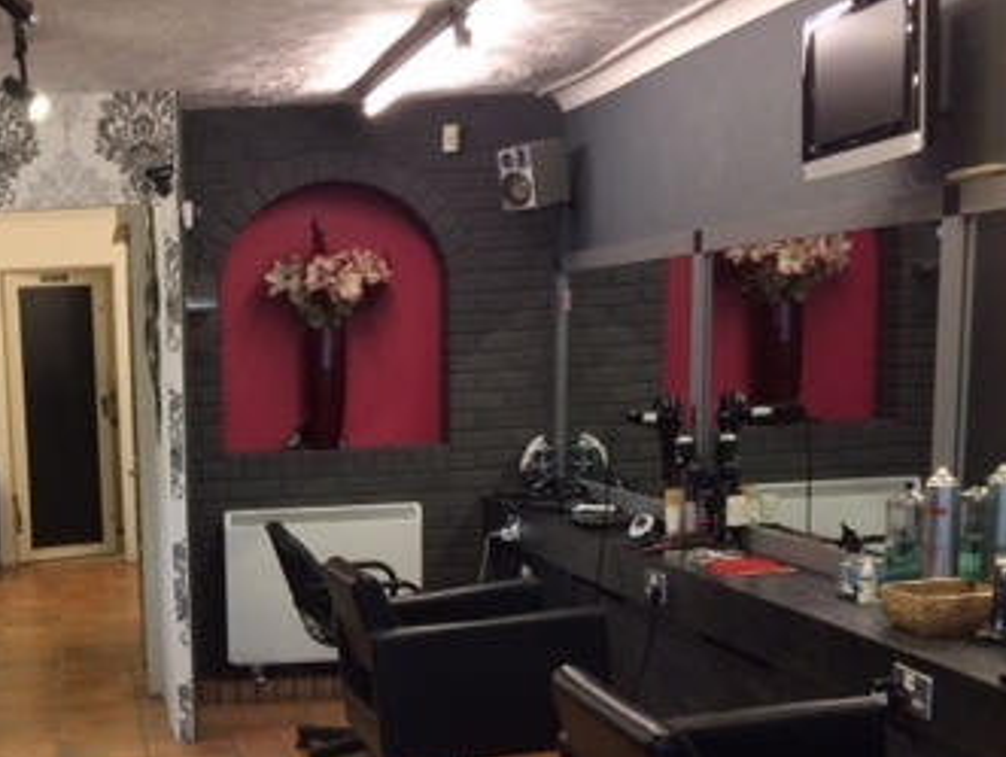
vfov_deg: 25.5
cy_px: 648
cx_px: 85
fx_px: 1629
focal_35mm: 56
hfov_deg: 32.5
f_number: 2.2
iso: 64
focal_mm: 4.15
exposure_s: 1/33
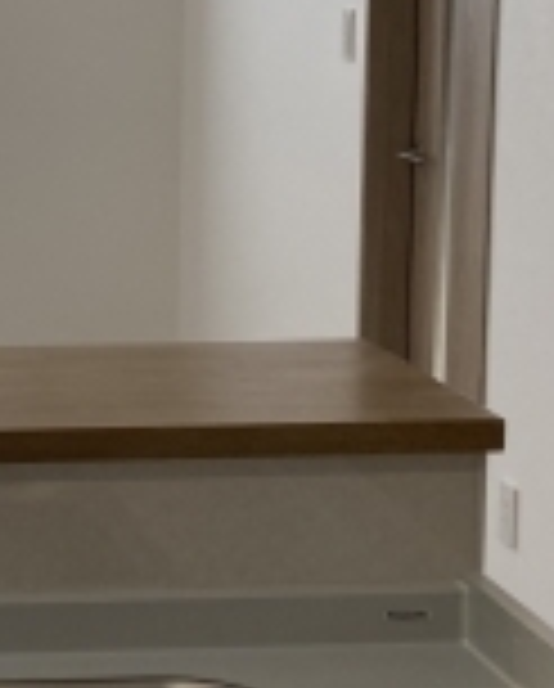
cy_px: 270
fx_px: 2186
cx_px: -162
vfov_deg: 17.9
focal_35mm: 107
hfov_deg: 13.9
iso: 20
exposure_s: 1/251
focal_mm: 4
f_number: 1.8
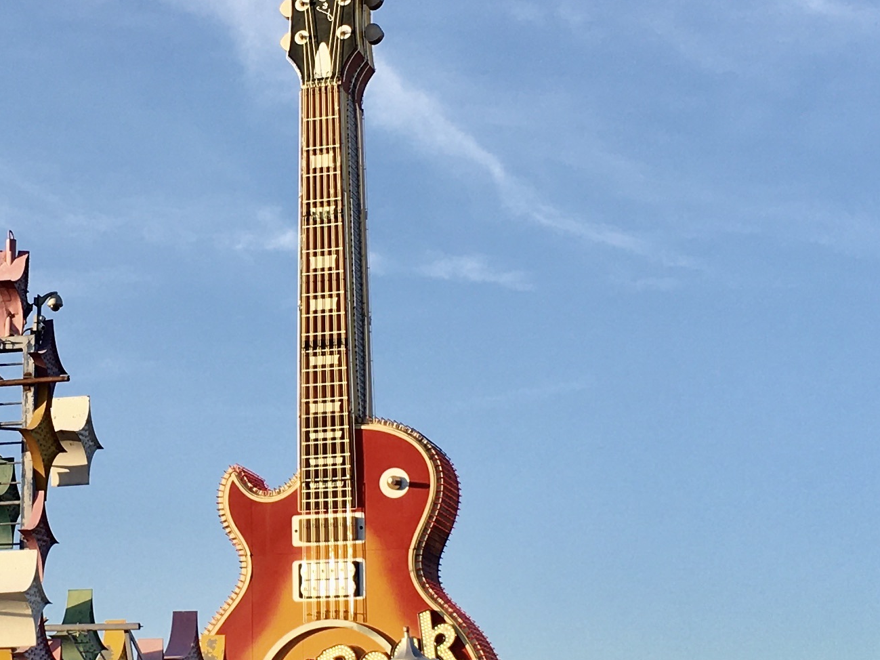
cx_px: 140
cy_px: 354
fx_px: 2288
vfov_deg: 16.4
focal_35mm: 90
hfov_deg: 21.4
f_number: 2.2
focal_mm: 4.15
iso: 25
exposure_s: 1/699
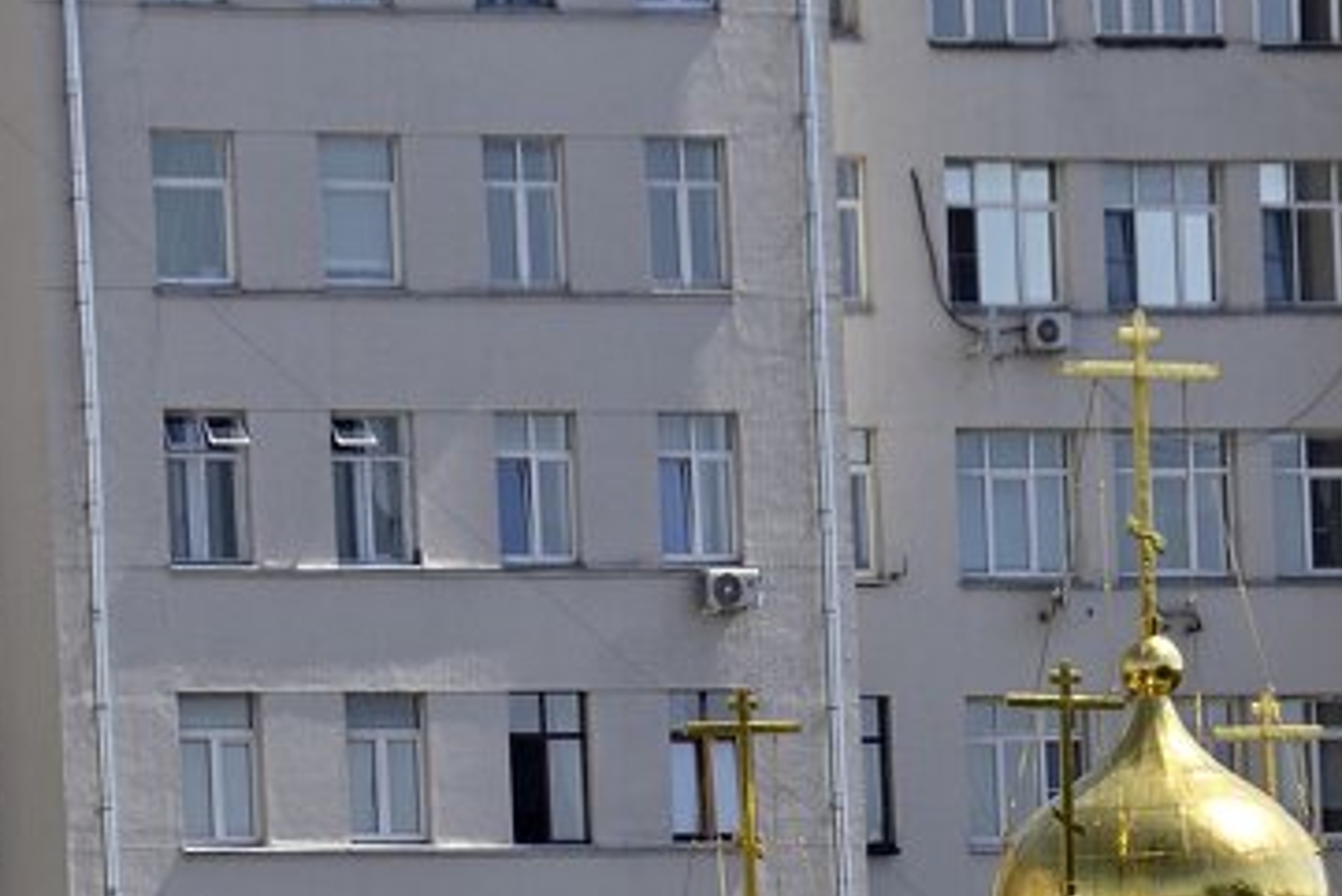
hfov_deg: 3.9
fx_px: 19528
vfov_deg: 2.6
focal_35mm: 524
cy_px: 1342
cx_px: 1372
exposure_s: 1/250
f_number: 11
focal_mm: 105
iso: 100
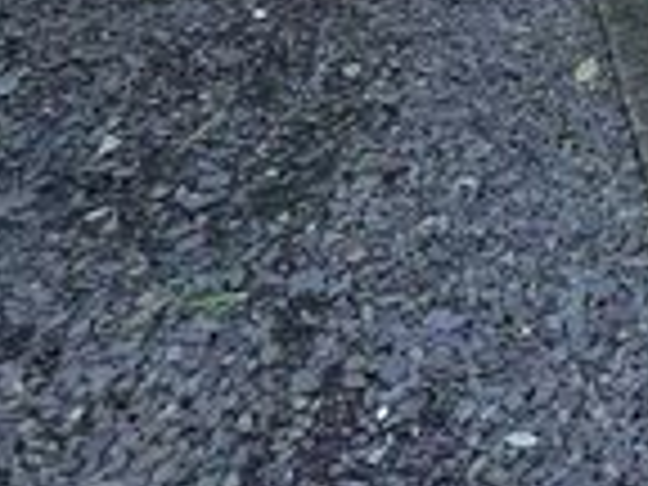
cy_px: -542
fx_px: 1179
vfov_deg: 16.4
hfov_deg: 23.8
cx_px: 994
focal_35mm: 63
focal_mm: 1.57
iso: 32
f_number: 1.8
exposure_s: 1/415
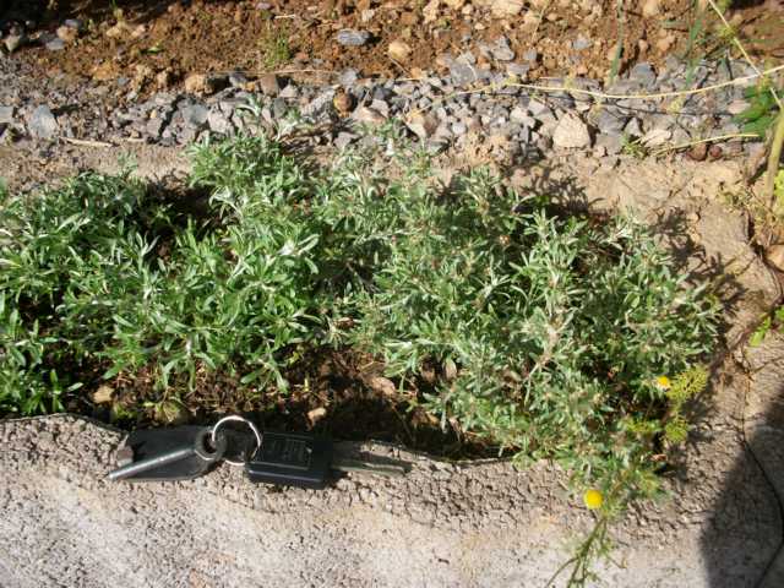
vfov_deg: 45.4
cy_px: 294
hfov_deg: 58.4
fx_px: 702
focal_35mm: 31
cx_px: 392
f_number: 8.8
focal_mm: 5.7
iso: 80
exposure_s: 1/111
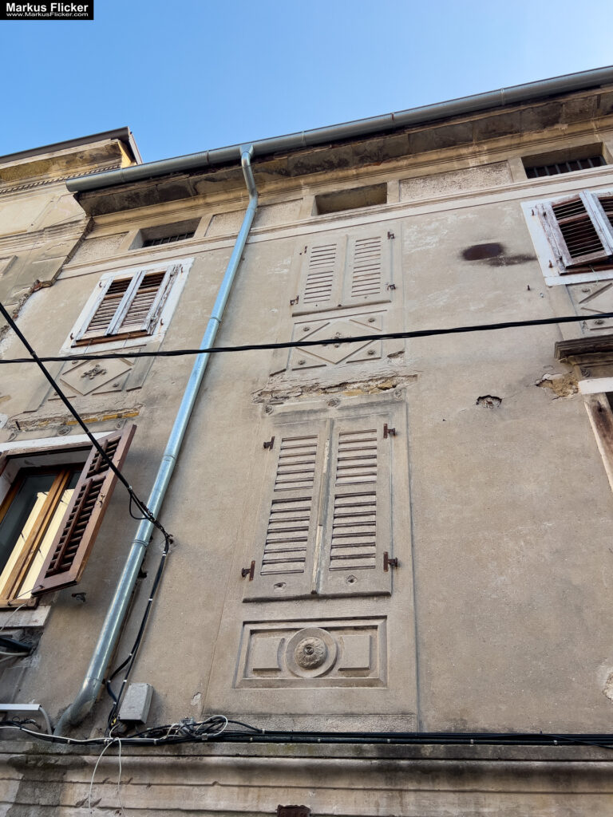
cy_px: 408
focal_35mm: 26
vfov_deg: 67.3
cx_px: 306
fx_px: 614
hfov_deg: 53.1
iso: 50
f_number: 1.5
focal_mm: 5.7
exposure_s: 1/430
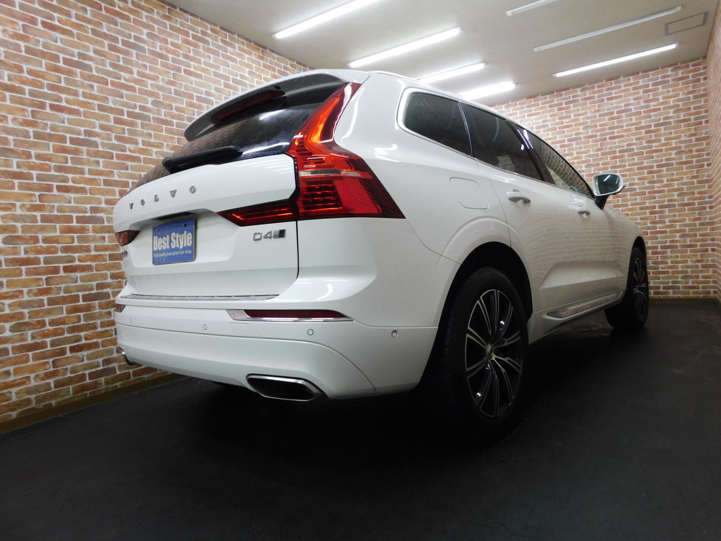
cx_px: 360
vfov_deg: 58.9
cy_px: 270
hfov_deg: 73.9
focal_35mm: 23
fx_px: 479
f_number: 3
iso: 180
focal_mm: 4
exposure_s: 1/30
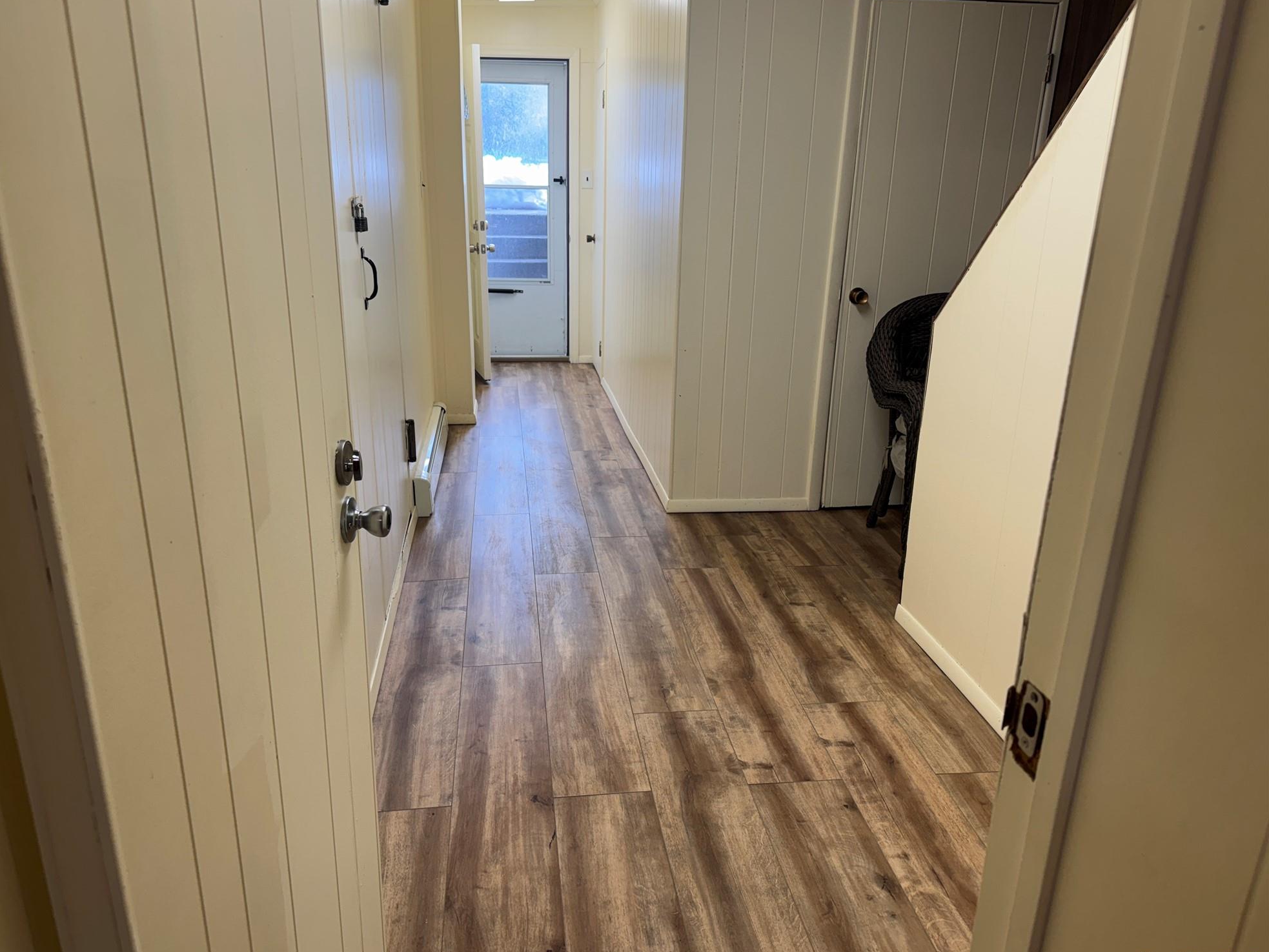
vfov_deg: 54.9
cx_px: 609
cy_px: 481
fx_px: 917
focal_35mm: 25
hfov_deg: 69.4
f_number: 1.78
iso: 64
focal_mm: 6.76
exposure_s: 1/120
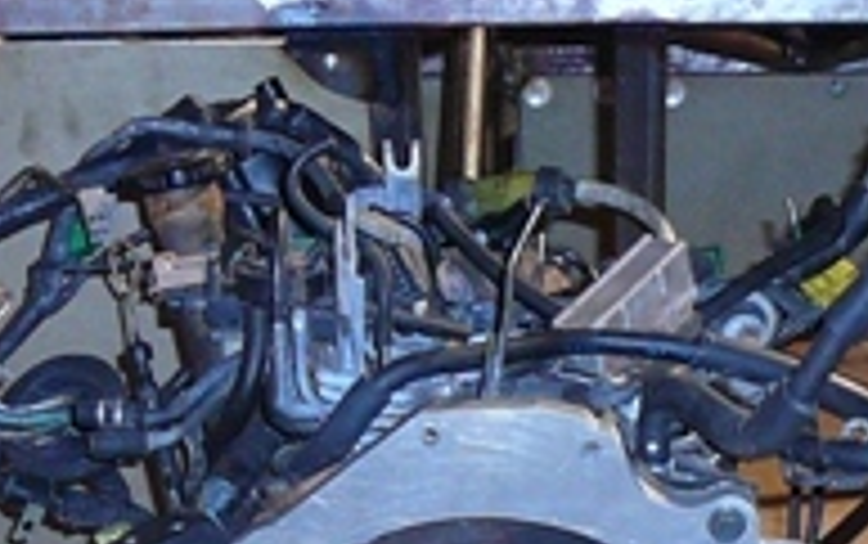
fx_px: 2912
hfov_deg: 16.9
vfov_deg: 10.5
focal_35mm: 123
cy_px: 701
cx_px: 486
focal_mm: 5.2
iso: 160
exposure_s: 1/30
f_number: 2.8
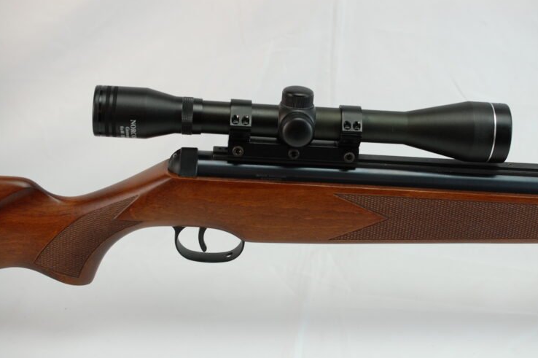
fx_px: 971
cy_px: 192
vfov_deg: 20.9
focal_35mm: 65
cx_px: 286
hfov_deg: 31.0
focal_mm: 40
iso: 400
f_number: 4
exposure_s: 1/60
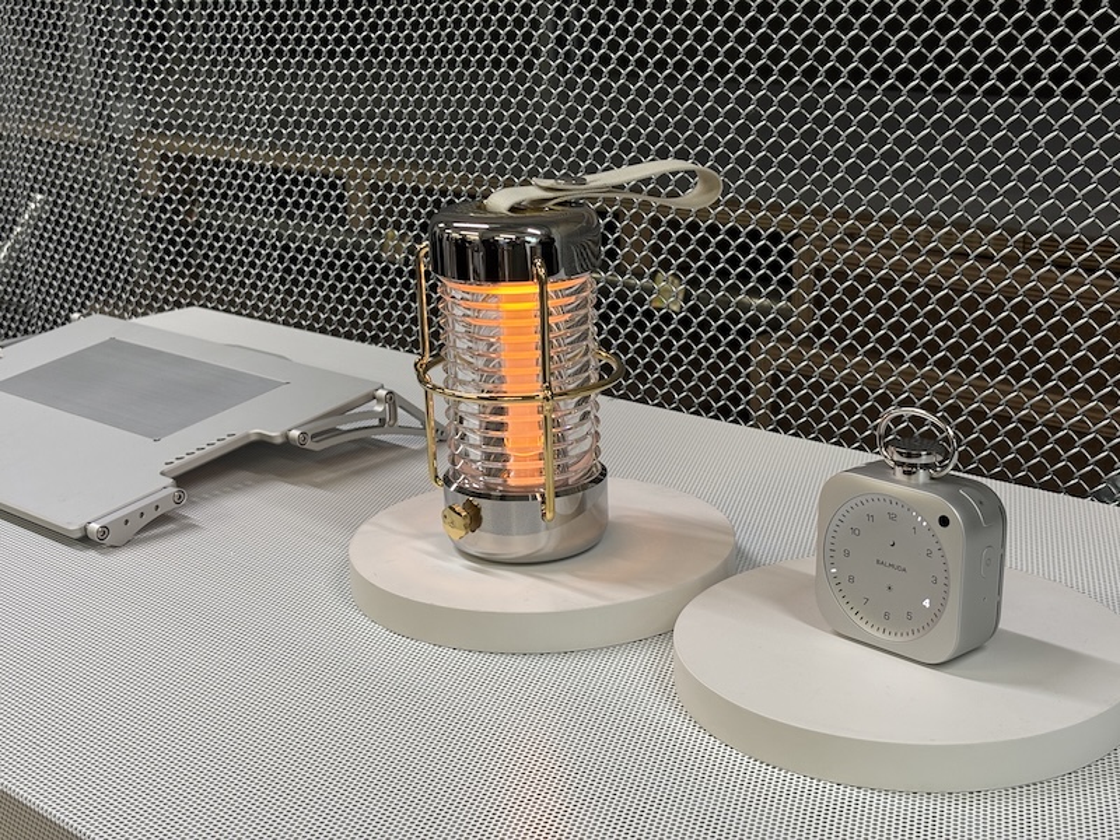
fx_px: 1682
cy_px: 420
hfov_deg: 36.8
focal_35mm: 52
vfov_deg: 28.0
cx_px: 560
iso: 50
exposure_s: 1/50
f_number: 1.6
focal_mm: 5.96
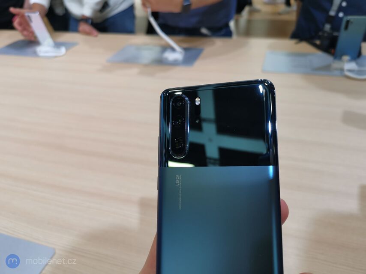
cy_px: 137
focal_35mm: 27
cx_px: 183
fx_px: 285
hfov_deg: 65.3
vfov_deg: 51.3
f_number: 1.8
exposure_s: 1/100
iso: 50
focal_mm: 5.58
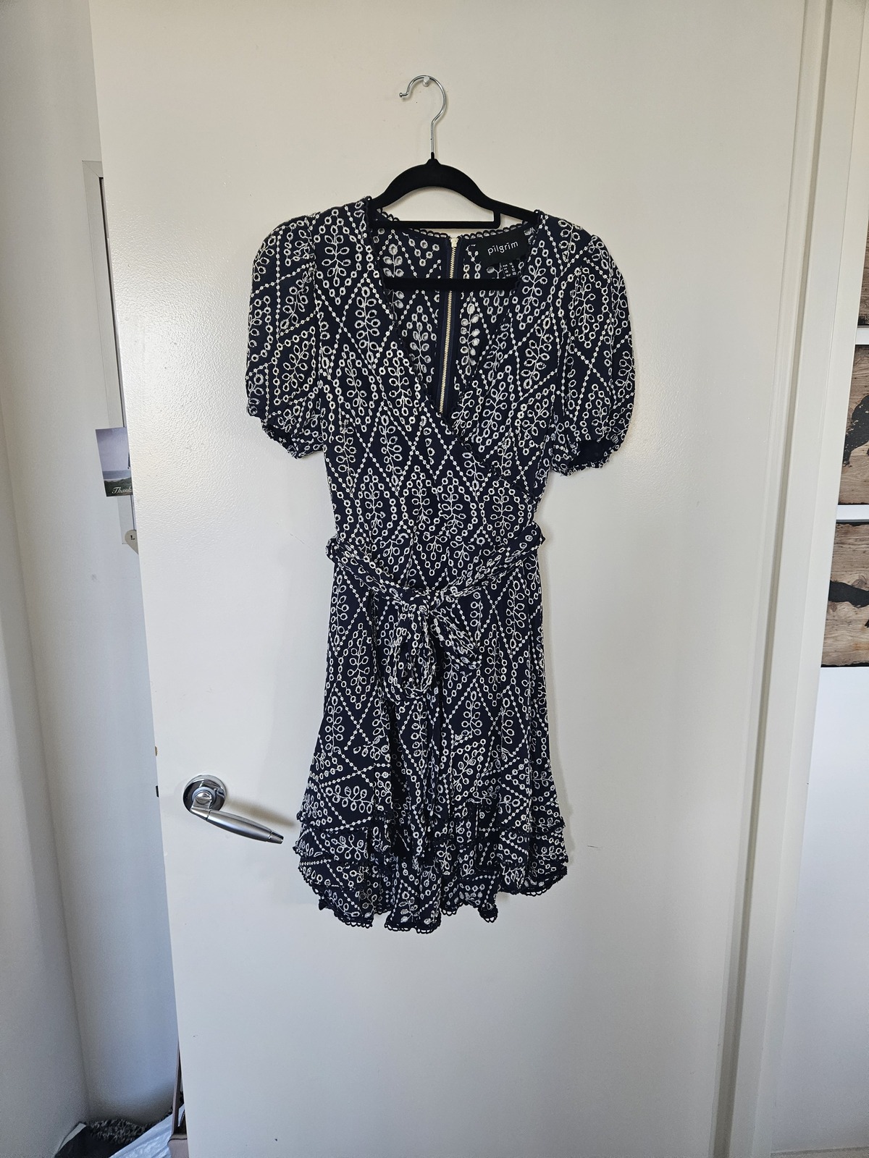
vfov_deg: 73.9
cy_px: 579
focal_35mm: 23
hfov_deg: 58.9
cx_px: 434
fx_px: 770
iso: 320
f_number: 1.8
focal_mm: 5.4
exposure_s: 1/142
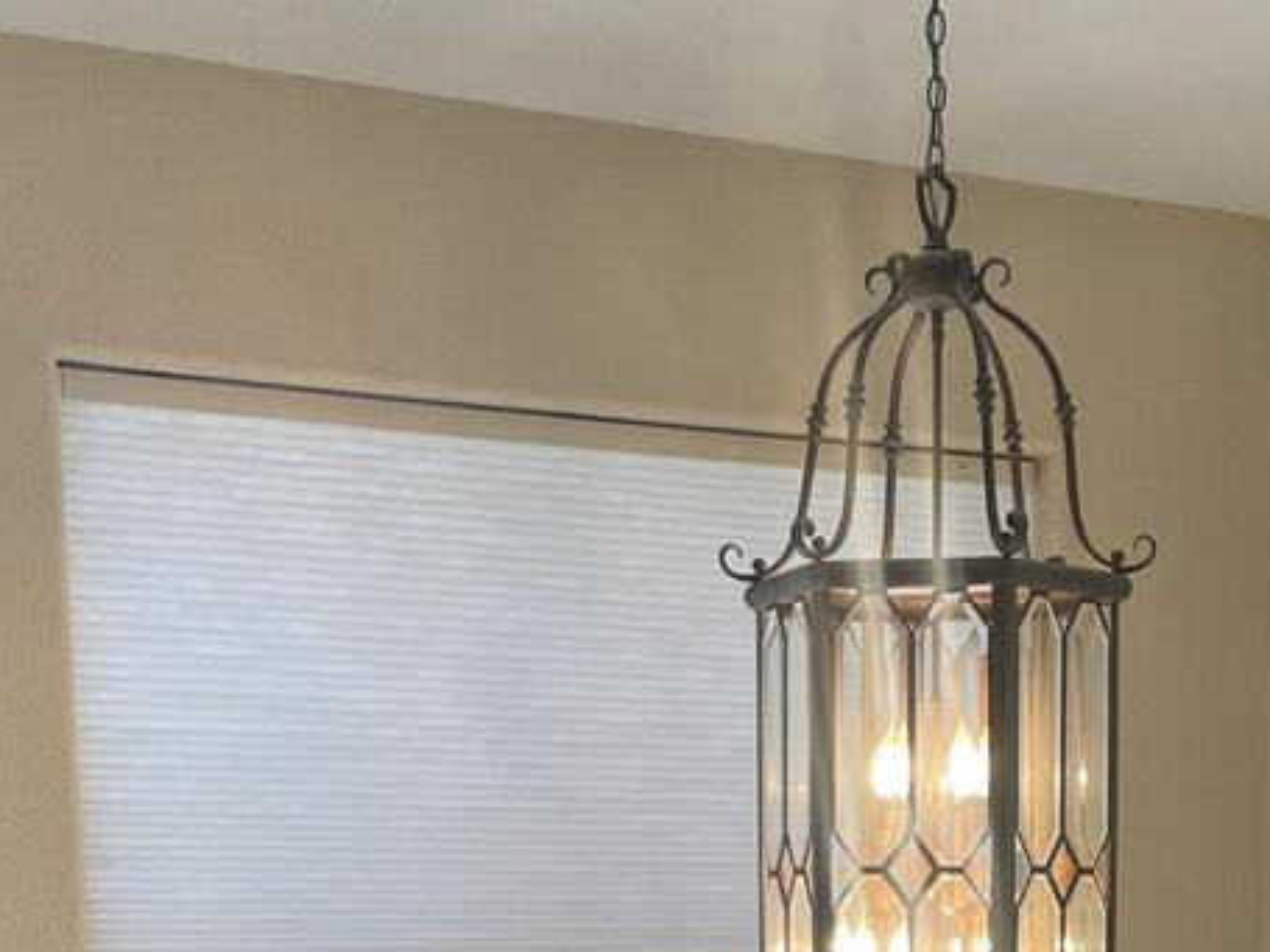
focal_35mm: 78
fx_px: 2861
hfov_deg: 24.9
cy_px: 1407
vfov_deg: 17.1
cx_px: 850
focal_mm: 4.2
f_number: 1.6
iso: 50
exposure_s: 1/120
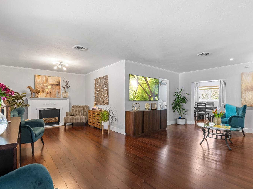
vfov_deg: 71.6
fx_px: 132
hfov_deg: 87.7
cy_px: 96
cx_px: 132
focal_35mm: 18
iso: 400
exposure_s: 3.2
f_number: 9
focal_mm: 16
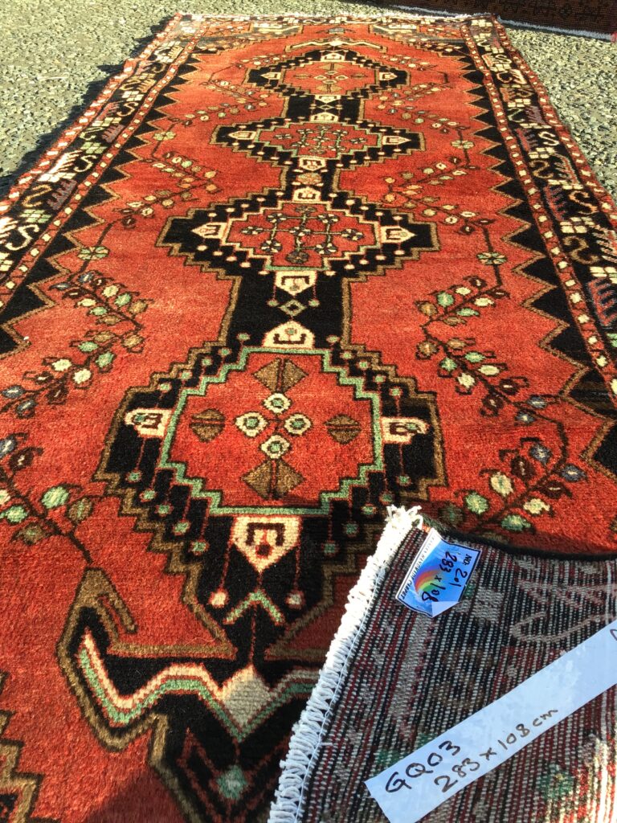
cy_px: 412
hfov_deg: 45.4
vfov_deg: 58.4
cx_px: 308
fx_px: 737
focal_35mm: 31
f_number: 2.4
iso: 25
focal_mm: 3.3
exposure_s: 1/138
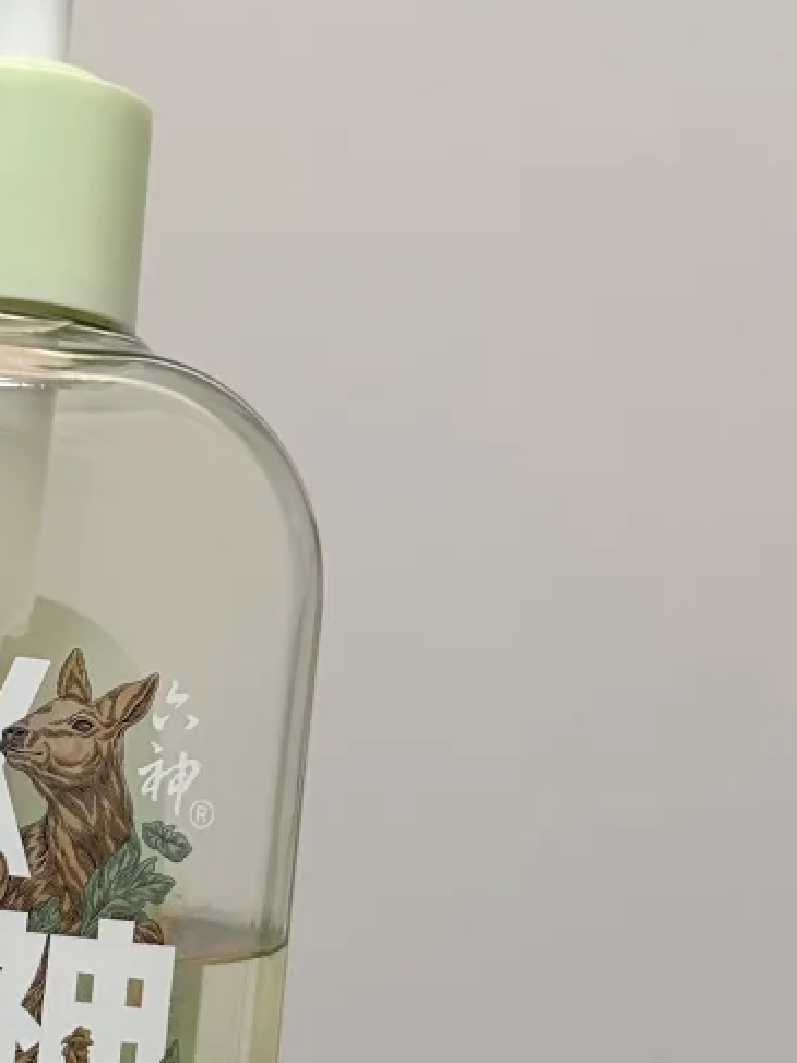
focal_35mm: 71
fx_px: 2181
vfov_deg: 27.1
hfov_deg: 19.9
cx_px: -46
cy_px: 757
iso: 125
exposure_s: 1/100
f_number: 1.78
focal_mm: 6.86
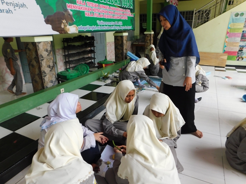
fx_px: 171
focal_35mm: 24
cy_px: 92
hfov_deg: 71.6
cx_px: 123
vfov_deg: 56.8
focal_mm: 4.1
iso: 125
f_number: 3
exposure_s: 1/200
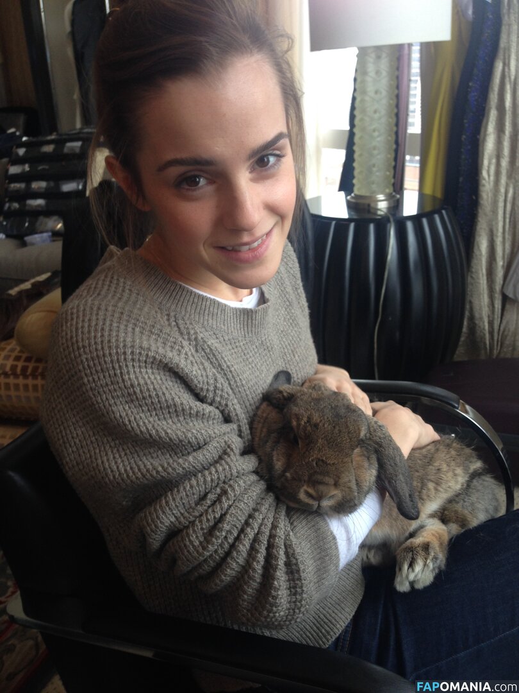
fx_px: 660
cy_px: 346
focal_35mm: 33
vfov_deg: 55.4
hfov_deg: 42.9
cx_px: 260
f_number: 2.4
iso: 50
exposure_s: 1/30
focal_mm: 4.12
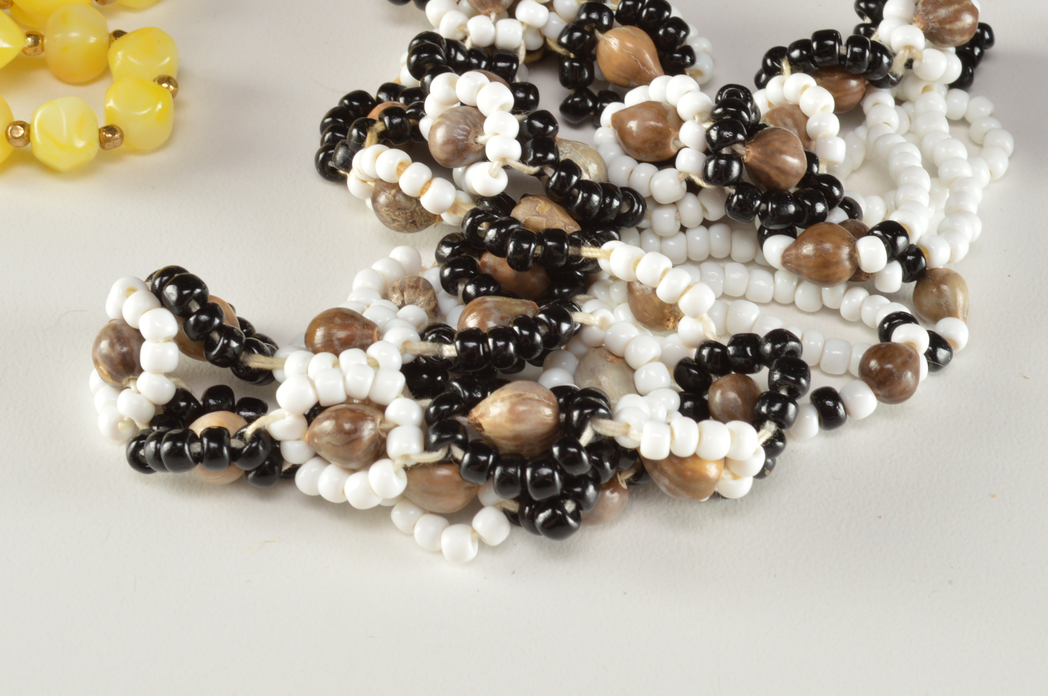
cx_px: 567
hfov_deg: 23.1
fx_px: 2559
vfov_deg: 15.4
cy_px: 188
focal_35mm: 88
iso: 100
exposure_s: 1/100
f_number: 14
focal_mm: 40
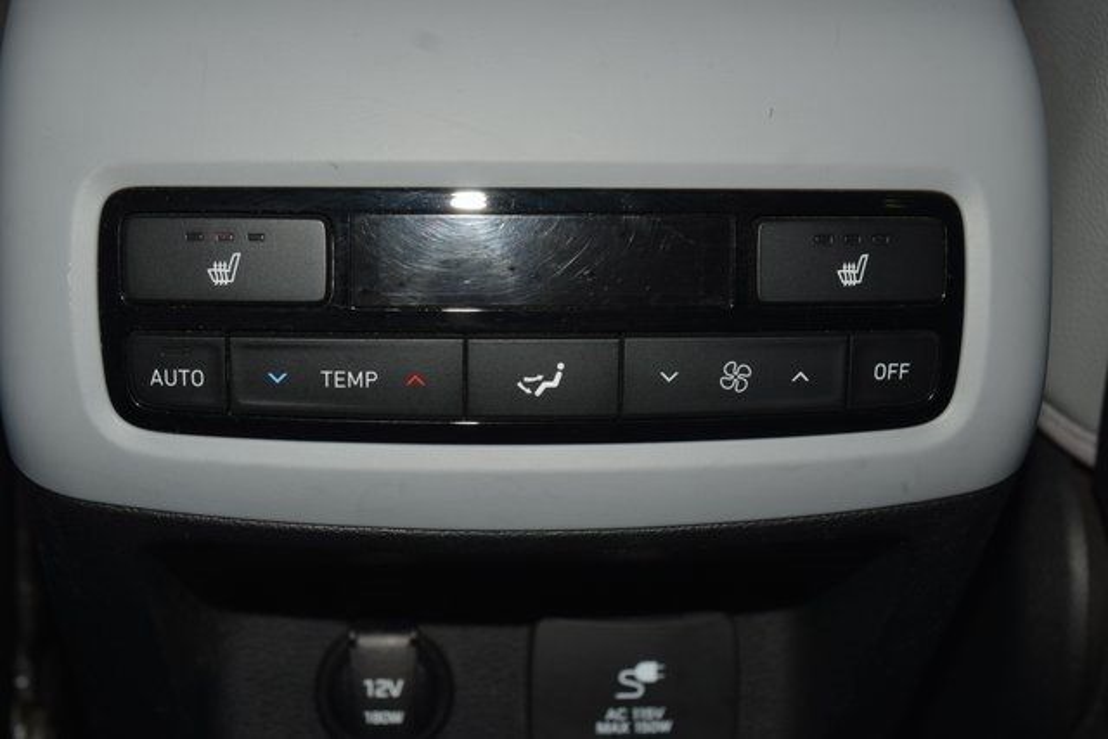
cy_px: 370
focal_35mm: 69
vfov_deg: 19.7
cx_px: 554
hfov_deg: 29.2
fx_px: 2124
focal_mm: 46
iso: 100
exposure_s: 1/60
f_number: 8
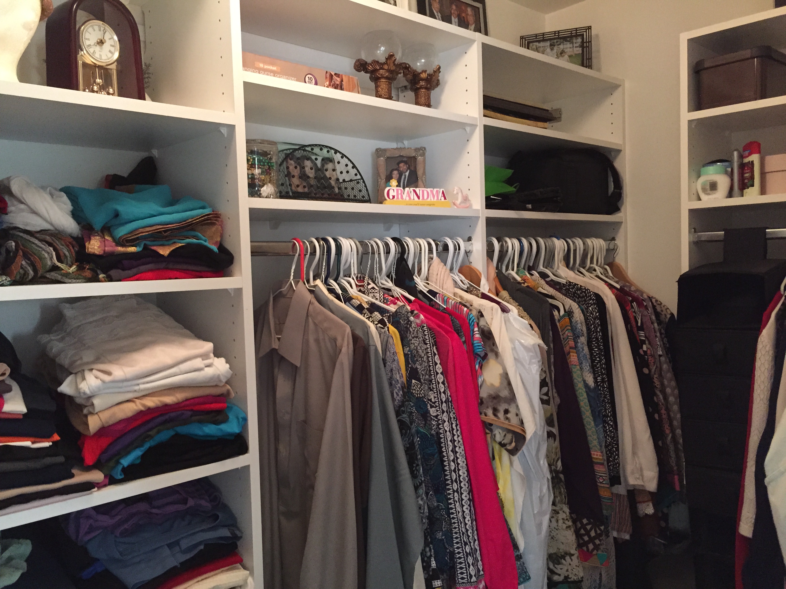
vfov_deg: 48.2
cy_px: 294
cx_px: 393
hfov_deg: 61.7
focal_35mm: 29
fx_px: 658
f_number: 2.2
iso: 320
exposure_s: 1/30
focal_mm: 4.15
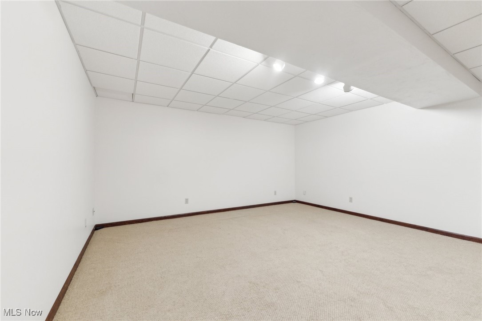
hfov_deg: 104.3
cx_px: 241
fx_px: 187
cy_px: 160
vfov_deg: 81.2
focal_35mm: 14
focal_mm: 14
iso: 640
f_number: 2.8
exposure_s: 1/60
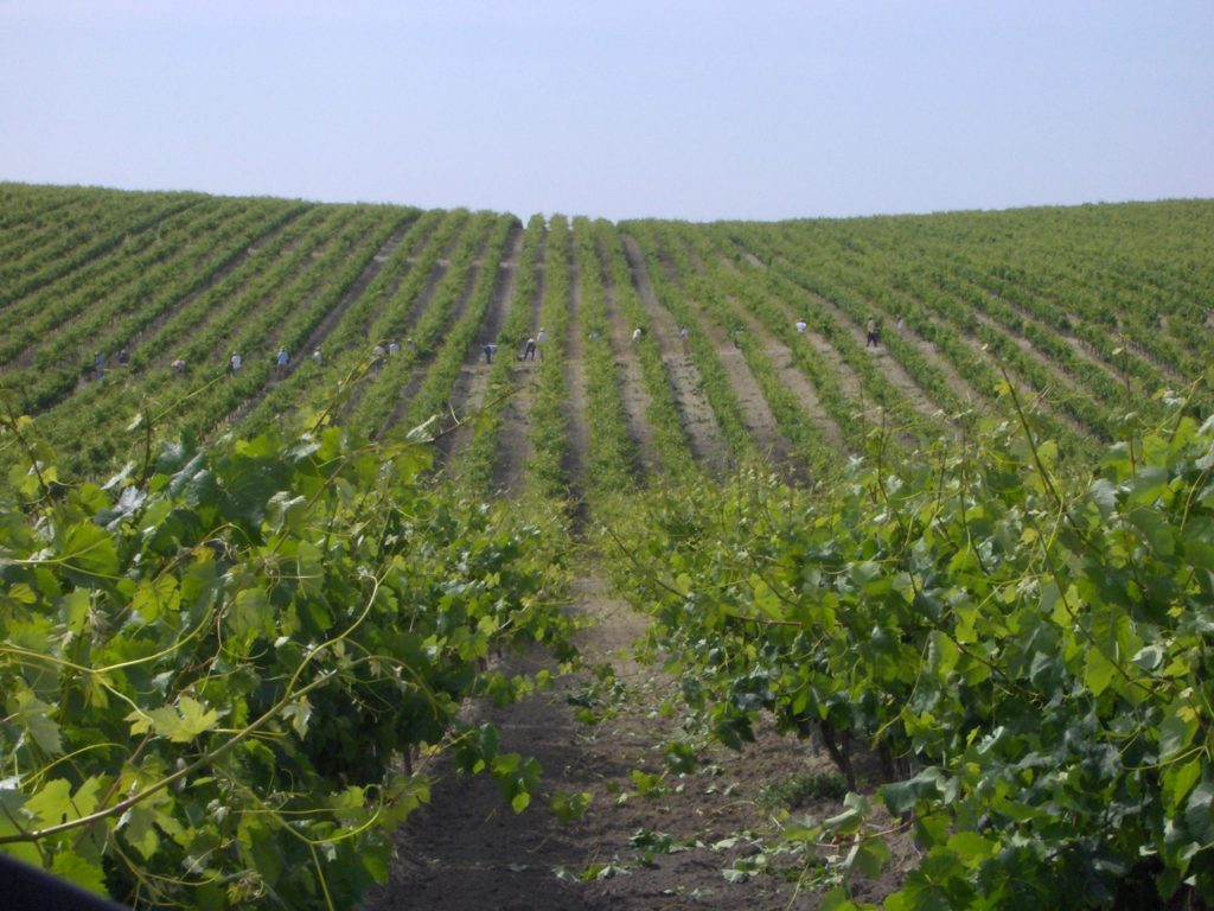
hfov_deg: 18.7
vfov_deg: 14.1
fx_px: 3682
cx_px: 607
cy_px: 456
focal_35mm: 105
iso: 100
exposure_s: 1/403
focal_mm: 17.39
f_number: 7.7
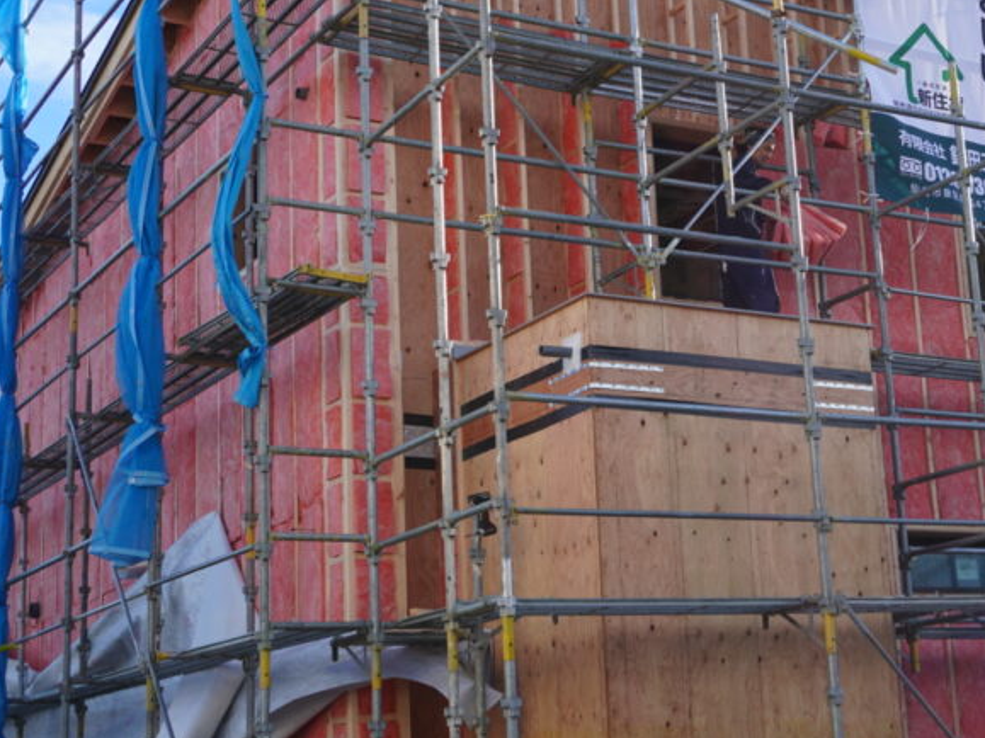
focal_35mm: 64
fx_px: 1817
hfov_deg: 30.0
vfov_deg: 23.0
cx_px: 691
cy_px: 374
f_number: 5
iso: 100
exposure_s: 1/250
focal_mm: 25
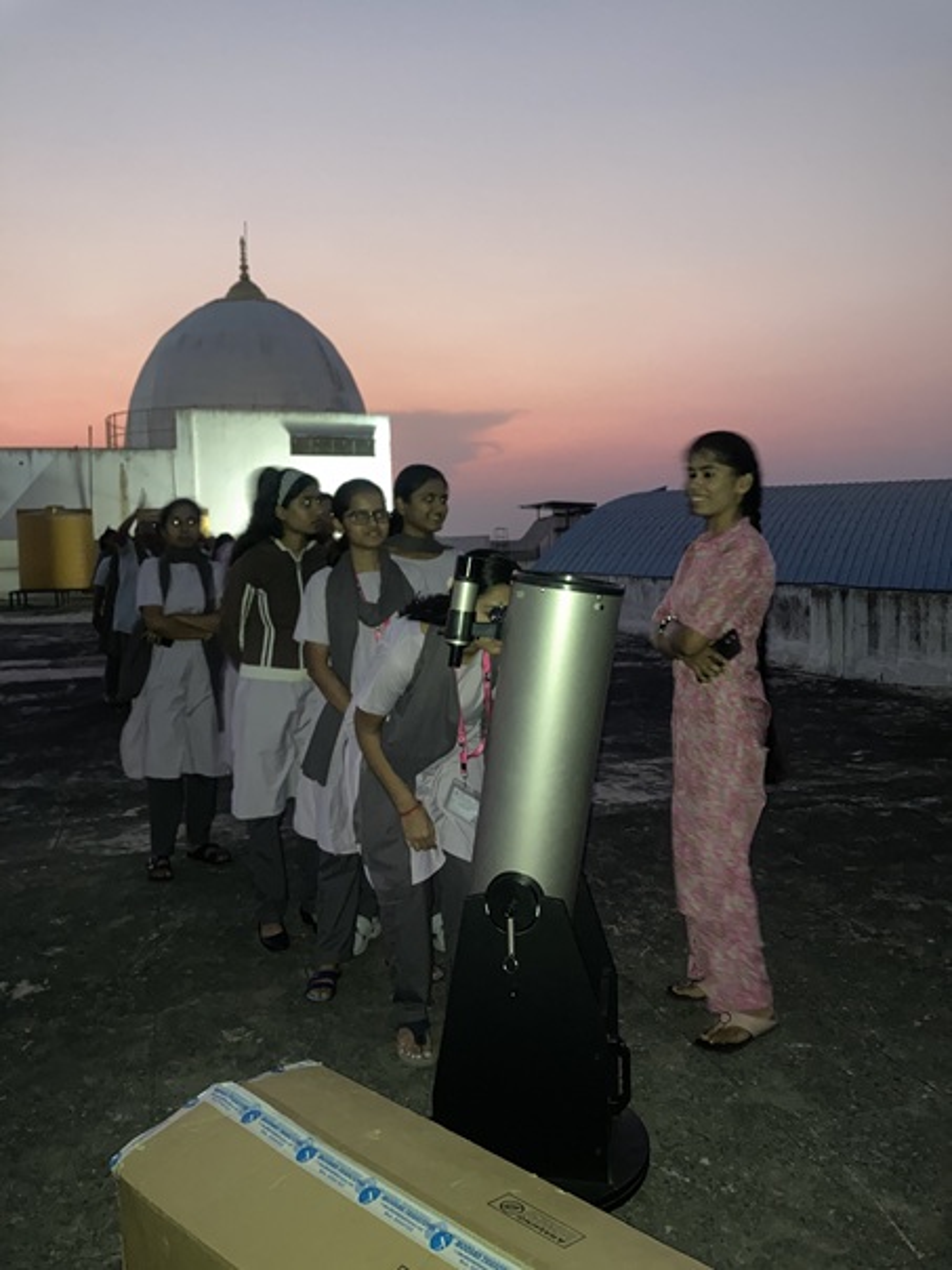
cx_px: 476
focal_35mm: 28
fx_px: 1027
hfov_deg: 49.7
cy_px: 635
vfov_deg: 63.4
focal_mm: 3.99
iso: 250
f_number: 1.8
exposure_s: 1/4
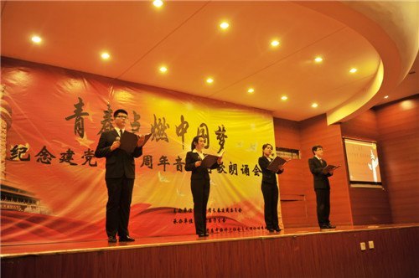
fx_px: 395
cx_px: 210
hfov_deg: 55.9
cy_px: 139
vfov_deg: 38.8
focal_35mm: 34
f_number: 2.8
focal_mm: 34
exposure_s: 1/20
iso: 250
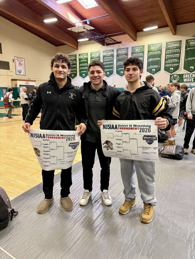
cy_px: 130
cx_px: 98
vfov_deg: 71.6
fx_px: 180
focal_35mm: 24
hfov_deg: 56.8
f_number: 1.78
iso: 400
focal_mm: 6.76
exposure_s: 1/60
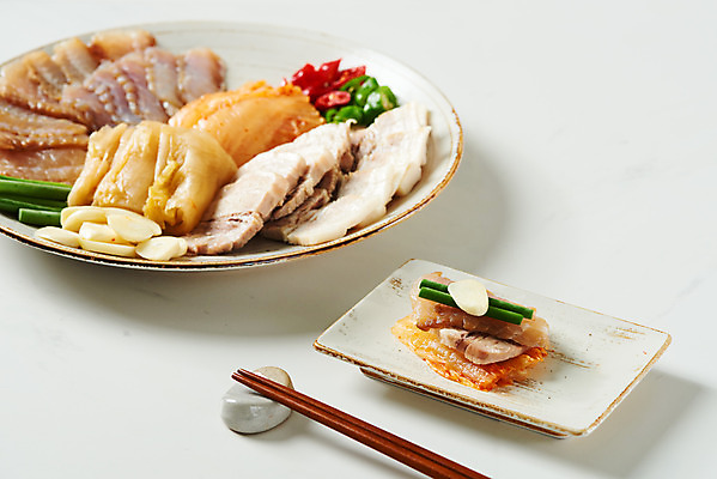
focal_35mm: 105
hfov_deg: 19.4
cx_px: 358
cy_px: 240
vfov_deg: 13.1
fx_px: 2092
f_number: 11
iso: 250
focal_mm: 105
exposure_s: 1/125
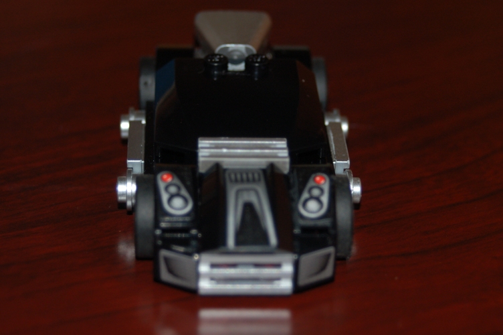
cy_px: 168
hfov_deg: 17.1
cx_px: 252
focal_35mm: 120
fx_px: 1675
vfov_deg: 11.4
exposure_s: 1/60
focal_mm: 80
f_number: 5.6
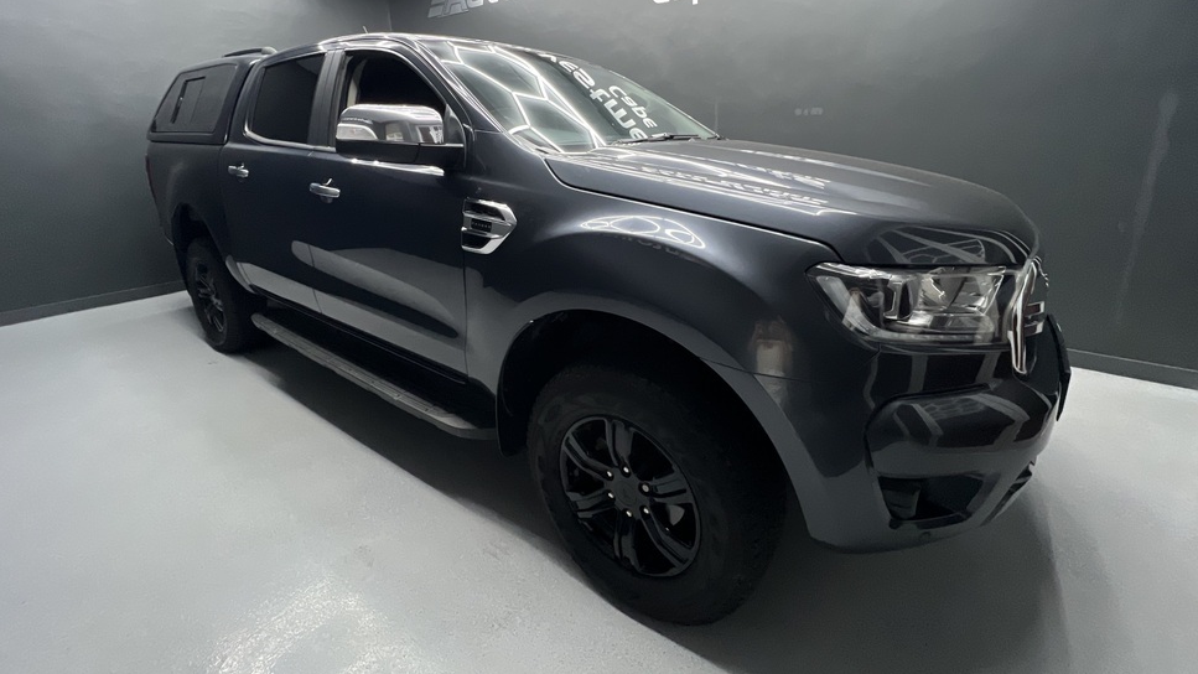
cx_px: 613
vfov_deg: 69.7
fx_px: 477
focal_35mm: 15
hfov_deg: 103.0
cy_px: 263
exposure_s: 1/100
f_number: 1.8
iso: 250
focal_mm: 1.57
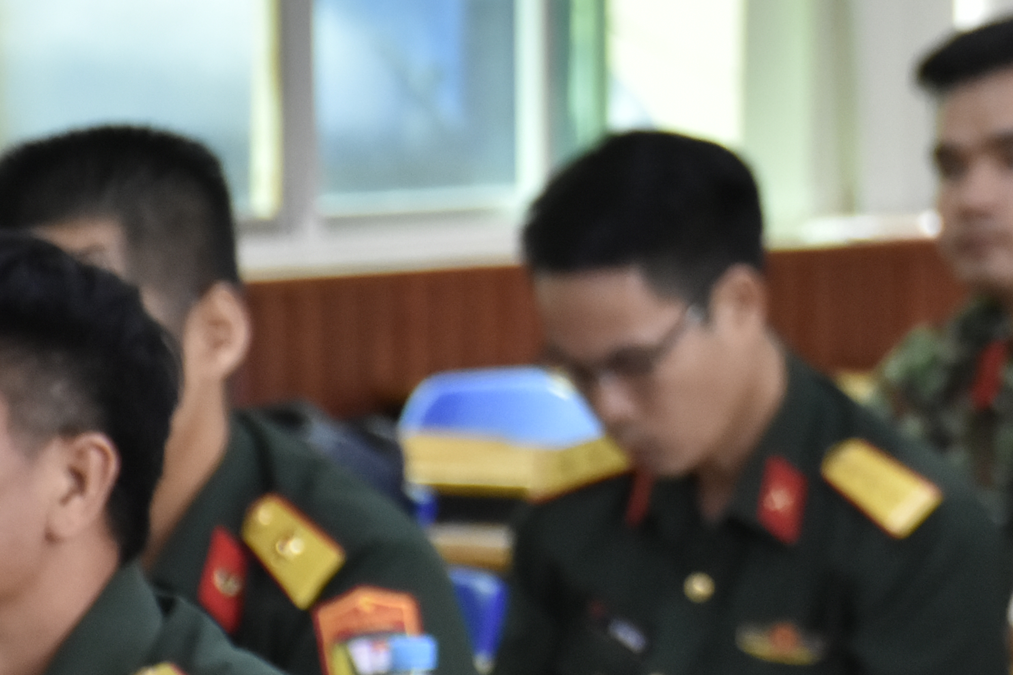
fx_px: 10579
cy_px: 139
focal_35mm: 376
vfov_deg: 3.7
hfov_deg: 5.5
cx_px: 1274
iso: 1600
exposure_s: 1/125
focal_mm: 90
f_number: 5.3
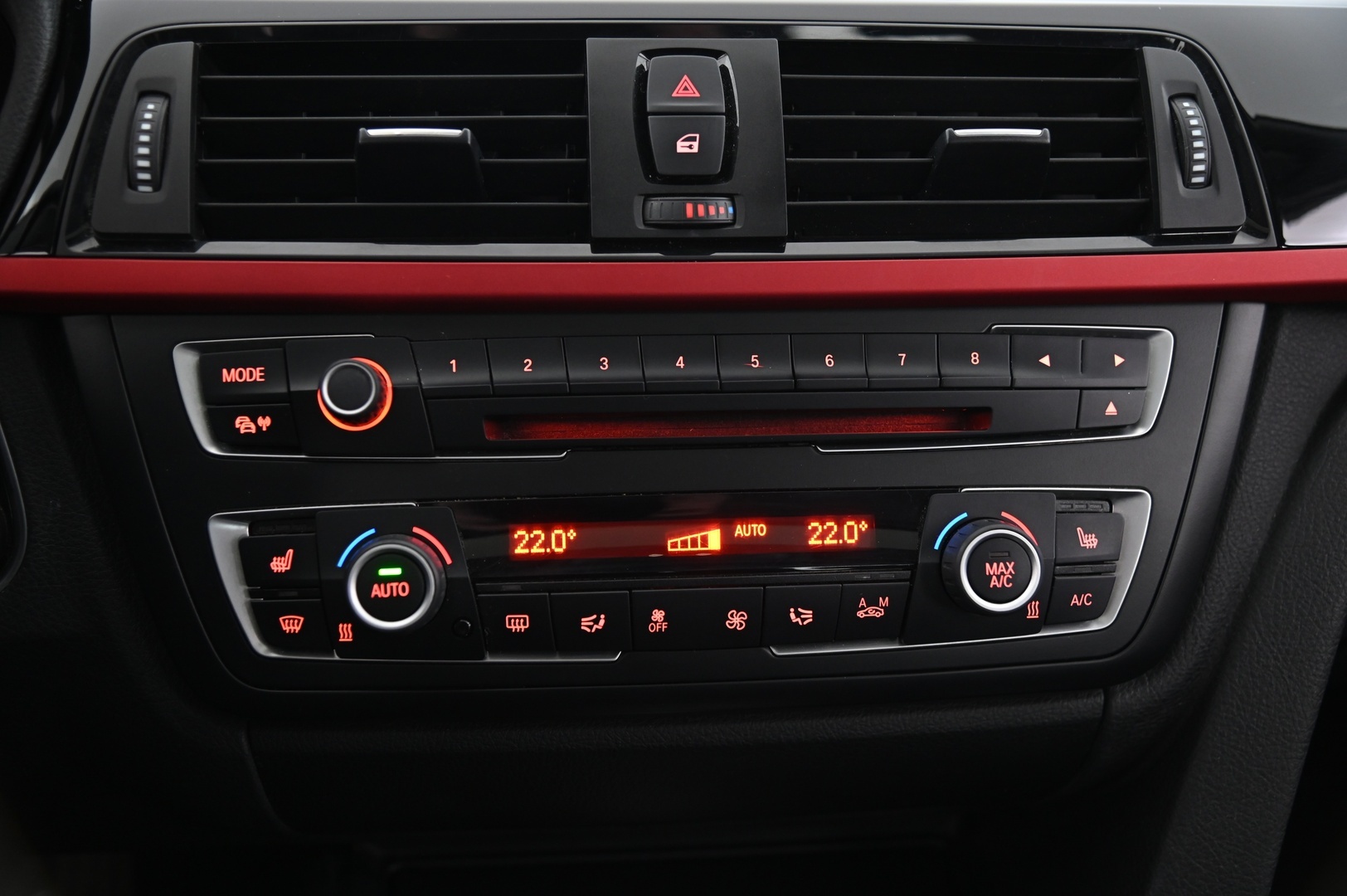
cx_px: 674
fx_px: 1495
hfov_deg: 48.5
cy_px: 448
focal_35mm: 40
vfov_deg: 33.3
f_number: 4
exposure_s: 1/13
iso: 2000
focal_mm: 40
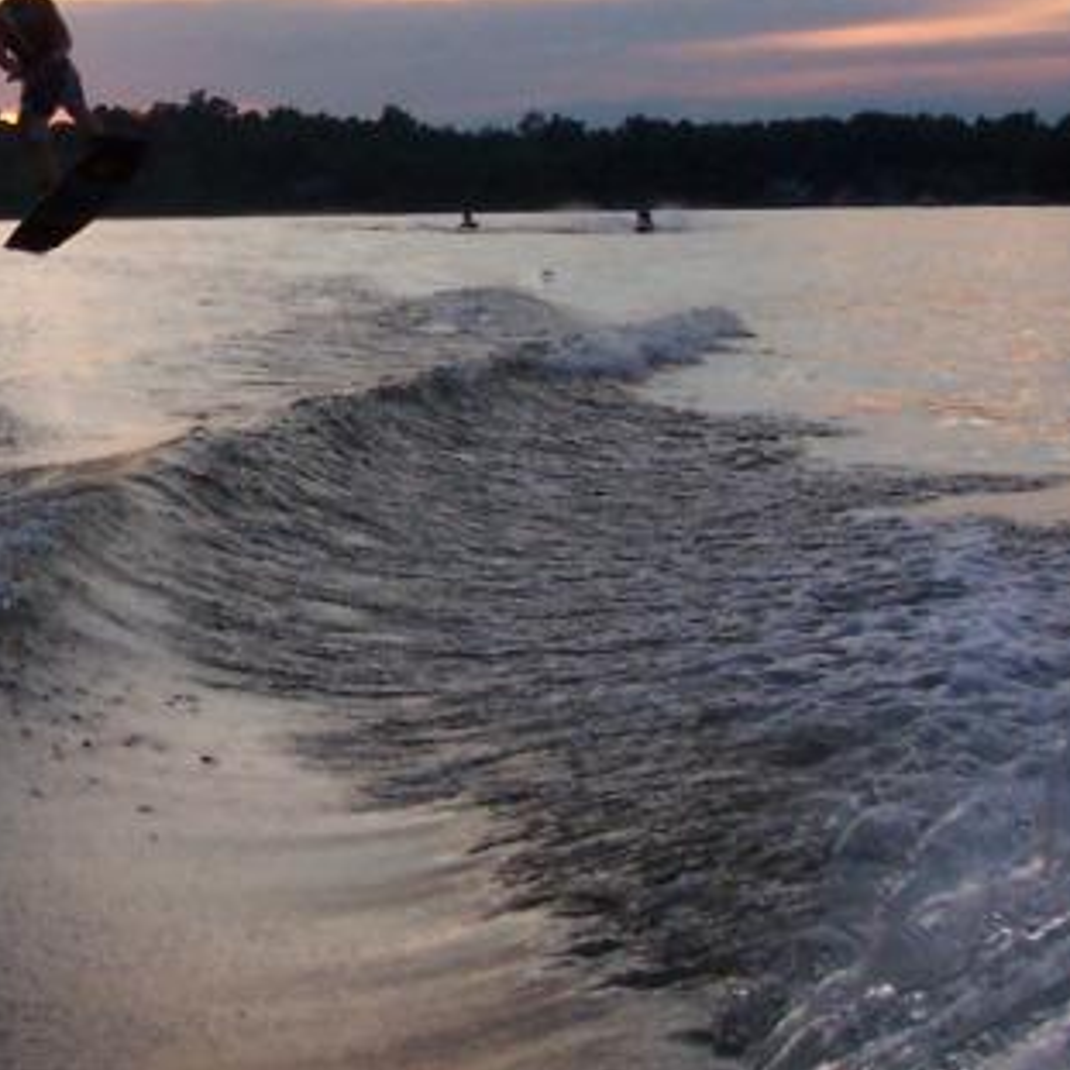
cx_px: -200
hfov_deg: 17.0
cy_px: 325
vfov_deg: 17.7
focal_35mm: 98
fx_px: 3427
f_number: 2.8
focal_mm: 7.5
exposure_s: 1/350
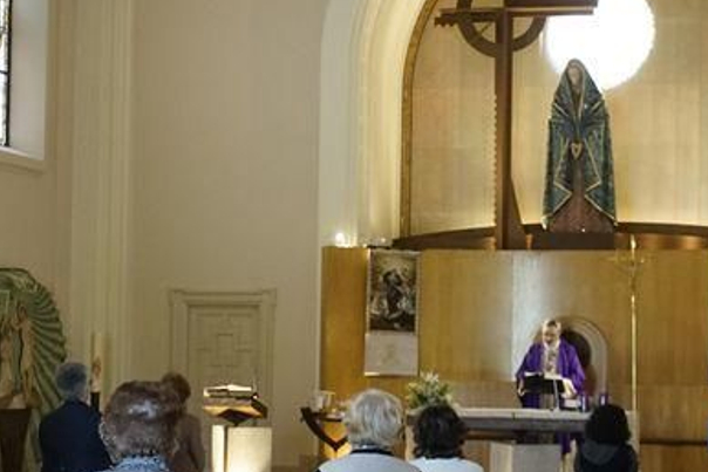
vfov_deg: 12.9
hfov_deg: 19.3
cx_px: 380
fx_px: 2085
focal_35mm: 106
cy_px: 258
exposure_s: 1/160
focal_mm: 40
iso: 2500
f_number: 4
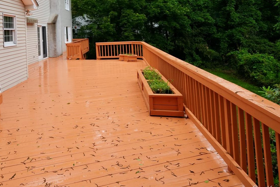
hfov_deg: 52.5
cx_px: 46
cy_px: 23
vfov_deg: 37.7
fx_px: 257
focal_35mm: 33
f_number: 16
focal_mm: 18
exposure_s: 1/125
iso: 1000
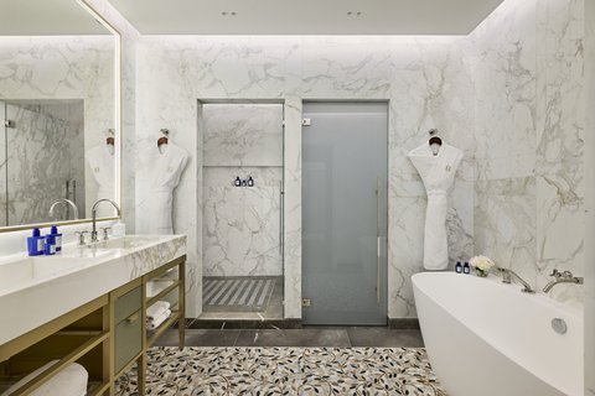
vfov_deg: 72.1
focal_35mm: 16
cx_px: 298
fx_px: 273
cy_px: 198
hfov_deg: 95.0
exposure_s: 1/6
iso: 160
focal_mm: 16.5
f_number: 11
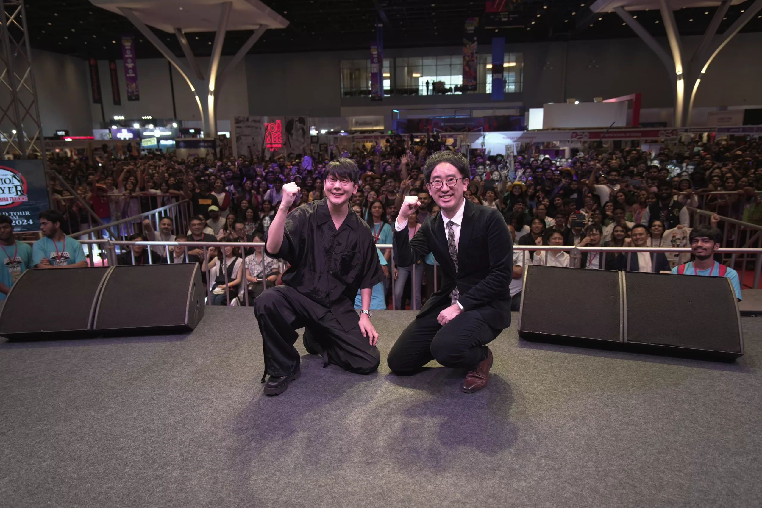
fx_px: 508
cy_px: 254
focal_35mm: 24
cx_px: 381
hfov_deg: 73.7
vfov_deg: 53.1
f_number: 2.8
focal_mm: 24
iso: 640
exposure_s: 1/320
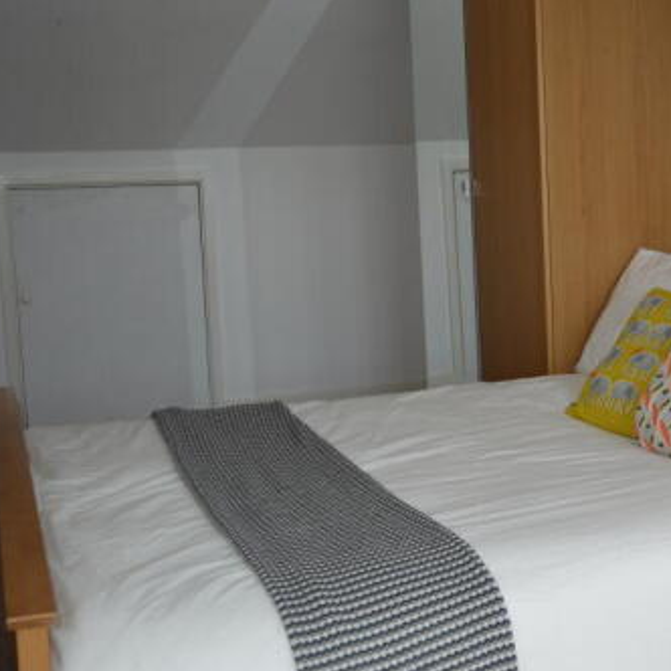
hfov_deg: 31.2
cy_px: 321
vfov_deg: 32.3
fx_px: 1159
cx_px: 566
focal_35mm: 53
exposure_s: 1/125
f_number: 4
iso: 125
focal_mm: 21
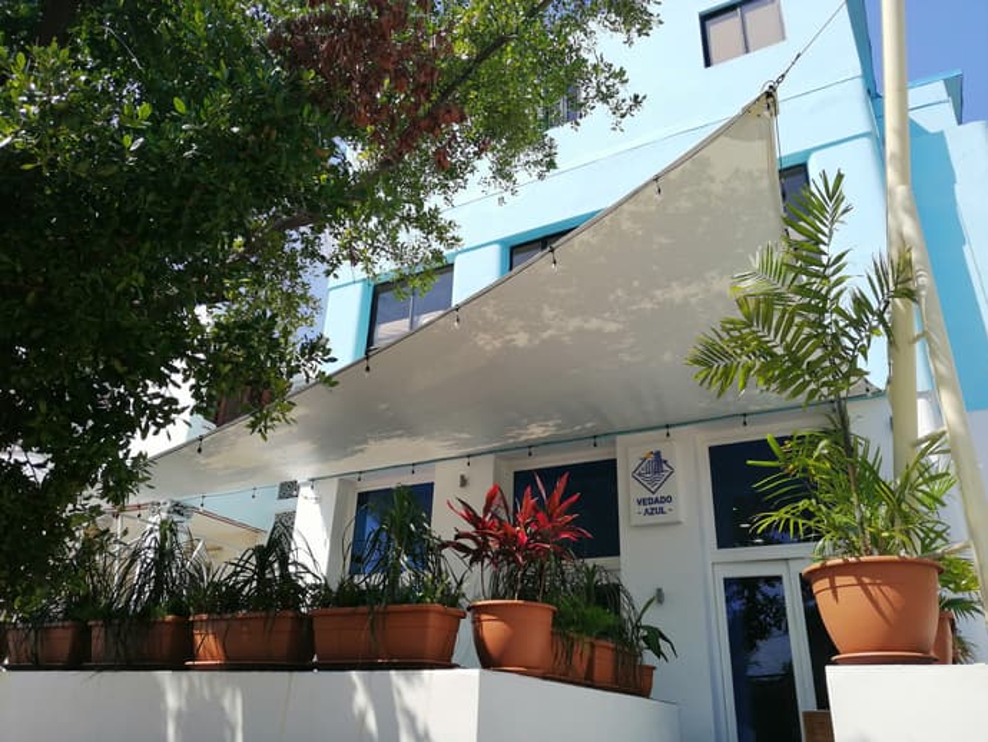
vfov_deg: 51.4
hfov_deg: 65.3
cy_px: 371
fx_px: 771
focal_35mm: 27
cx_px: 494
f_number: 1.8
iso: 50
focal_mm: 3.95
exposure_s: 1/1395
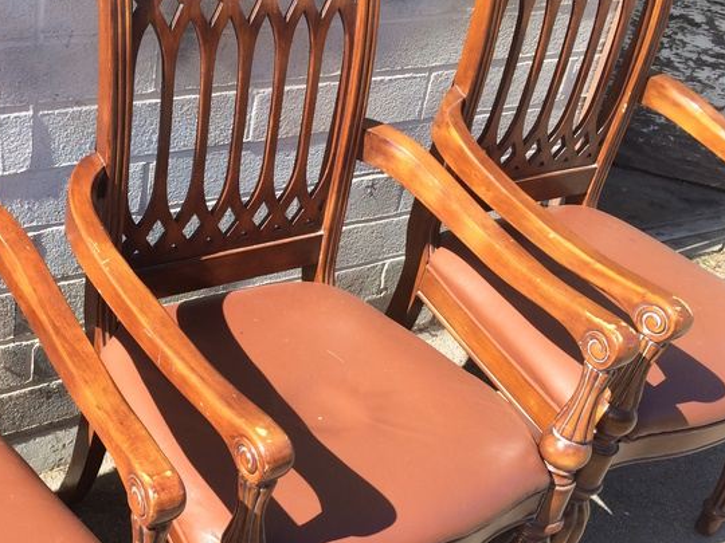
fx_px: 1047
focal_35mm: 50
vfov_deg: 29.1
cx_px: 181
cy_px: 309
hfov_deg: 37.3
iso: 32
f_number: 2.2
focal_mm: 4.12
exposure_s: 1/873
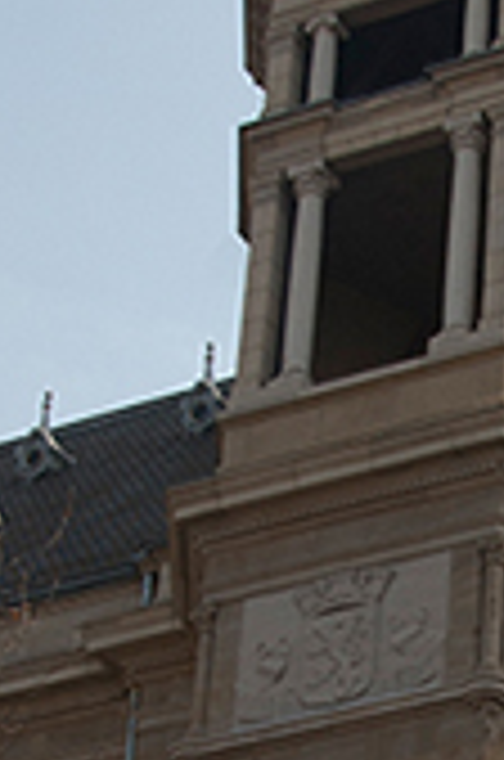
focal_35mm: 142
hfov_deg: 9.5
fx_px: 2994
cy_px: 769
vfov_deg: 14.2
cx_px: 594
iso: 200
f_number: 7.1
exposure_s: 1/500
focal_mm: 20
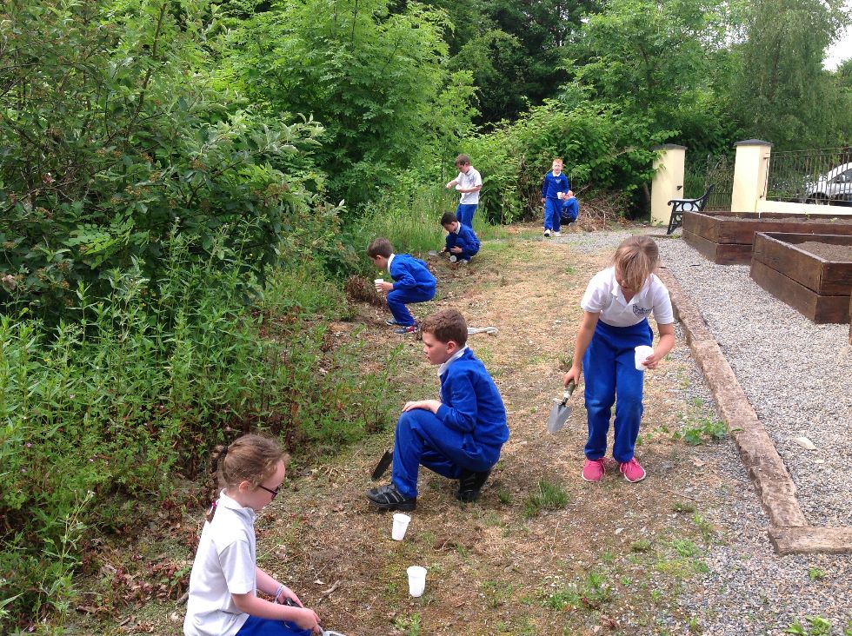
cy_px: 318
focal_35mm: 35
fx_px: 860
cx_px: 426
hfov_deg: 52.7
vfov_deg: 40.6
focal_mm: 4.28
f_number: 2.4
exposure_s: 1/643
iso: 50
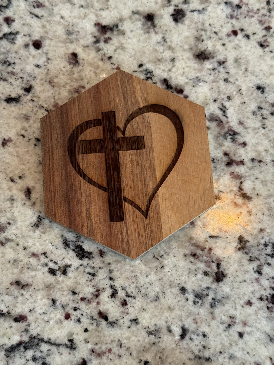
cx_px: 137
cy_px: 182
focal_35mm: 48
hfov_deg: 30.3
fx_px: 507
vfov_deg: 39.7
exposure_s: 1/40
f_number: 1.78
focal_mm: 6.86
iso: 250
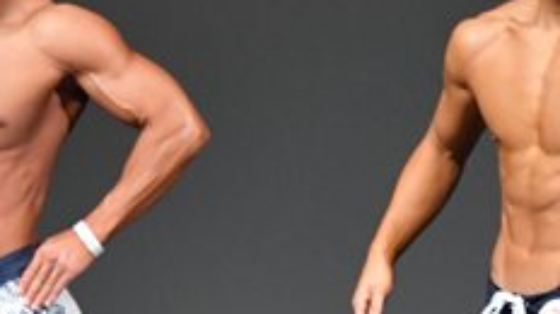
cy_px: 287
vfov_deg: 1.1
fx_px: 16349
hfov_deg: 2.0
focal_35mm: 1102
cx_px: 375
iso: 4000
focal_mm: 210
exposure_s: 1/400
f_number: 5.6
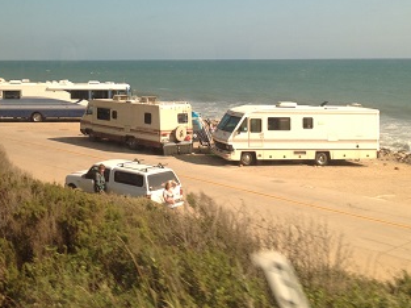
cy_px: 82
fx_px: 664
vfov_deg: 25.8
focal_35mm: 56
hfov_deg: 34.1
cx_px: 143
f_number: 2.4
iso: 50
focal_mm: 4.28
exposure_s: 1/506
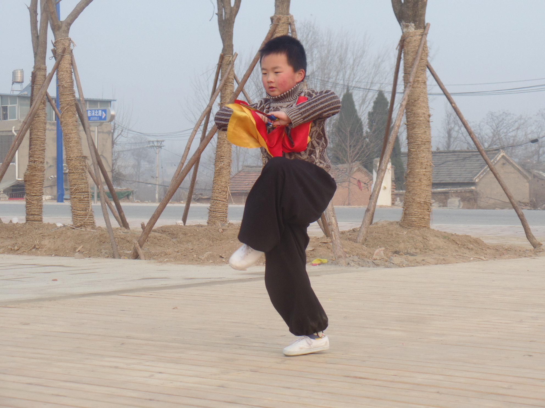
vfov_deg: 15.9
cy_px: 204
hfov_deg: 21.1
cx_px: 272
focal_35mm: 93
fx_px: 1464
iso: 80
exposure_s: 1/125
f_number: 3.9
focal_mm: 16.5
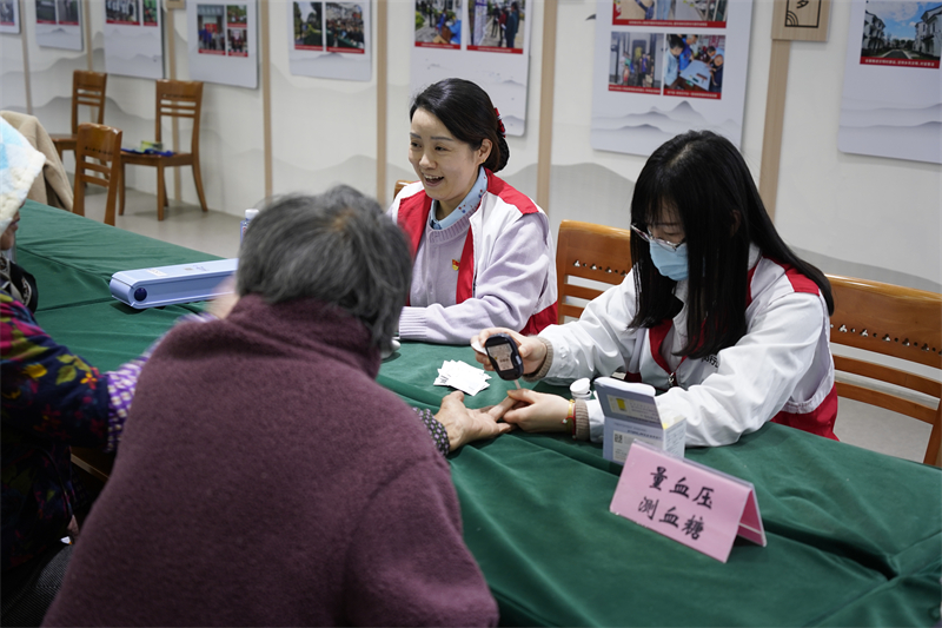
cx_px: 471
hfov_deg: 44.5
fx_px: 1151
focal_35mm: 44
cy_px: 314
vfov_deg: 30.5
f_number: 3.5
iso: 500
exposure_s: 1/30
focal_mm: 44
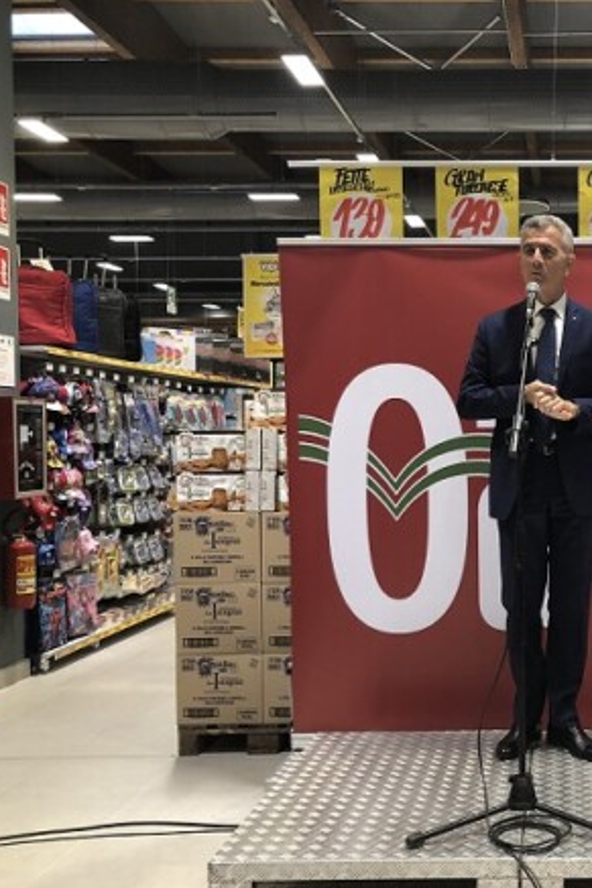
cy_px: 455
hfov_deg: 31.1
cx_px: 584
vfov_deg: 48.5
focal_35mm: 40
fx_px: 987
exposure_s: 1/25
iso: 32
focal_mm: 3.99
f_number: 1.8
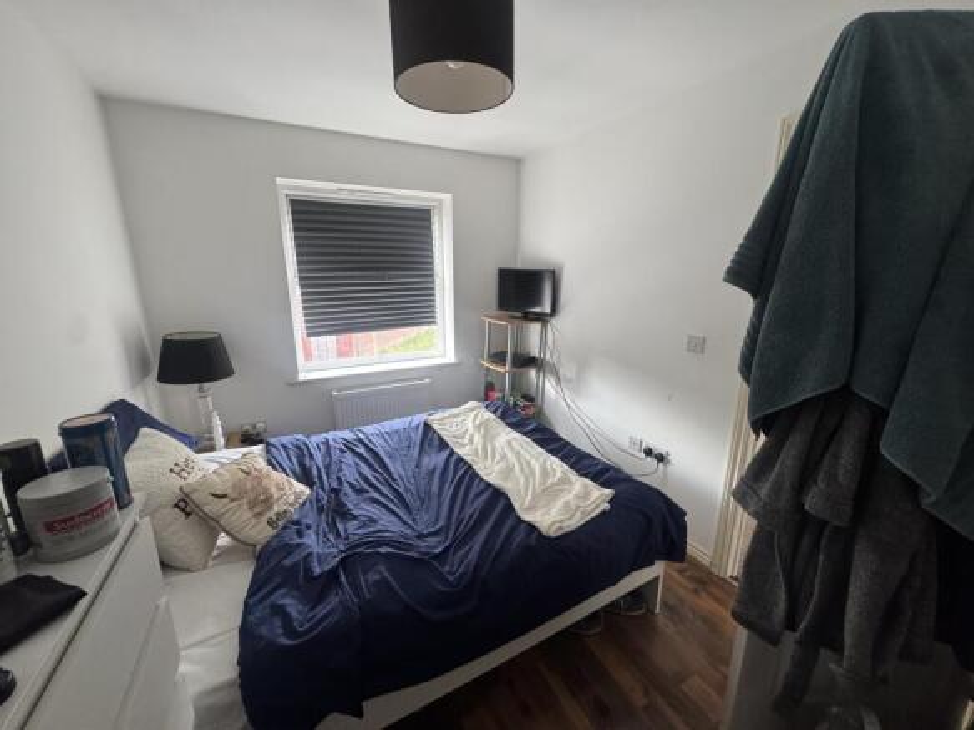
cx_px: 487
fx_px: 394
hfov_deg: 102.1
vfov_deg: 85.7
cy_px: 365
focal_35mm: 14
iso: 320
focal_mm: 2.22
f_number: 2.2
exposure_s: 1/99
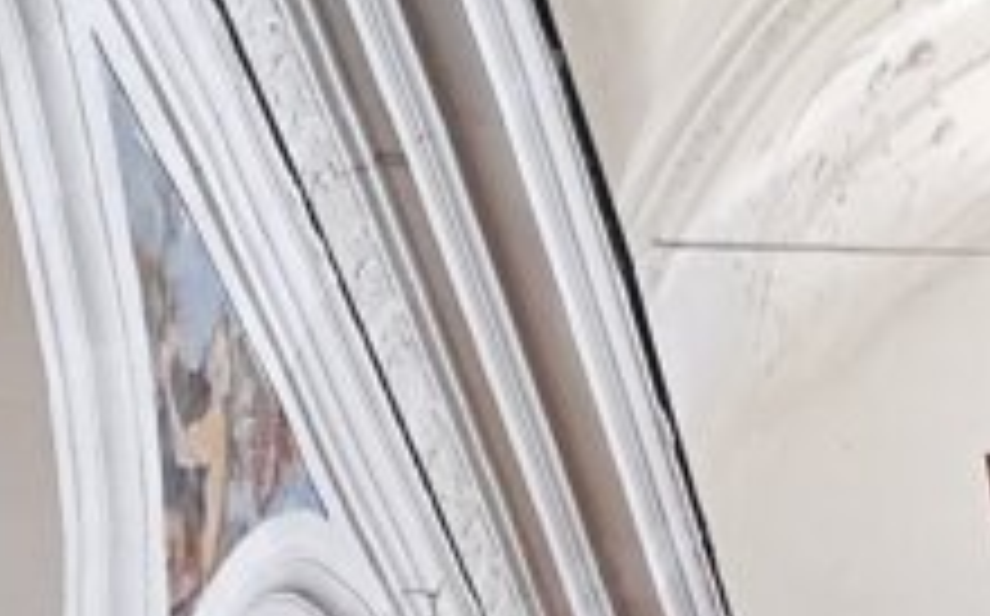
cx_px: 1503
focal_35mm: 158
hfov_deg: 12.6
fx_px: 4259
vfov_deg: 8.1
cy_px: 1021
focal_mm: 3.95
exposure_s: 1/100
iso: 200
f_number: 1.8
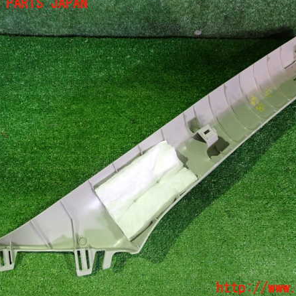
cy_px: 146
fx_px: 348
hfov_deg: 45.9
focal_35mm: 36
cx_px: 167
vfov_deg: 46.0
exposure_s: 1/30
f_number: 2.3
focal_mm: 5.4
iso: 800
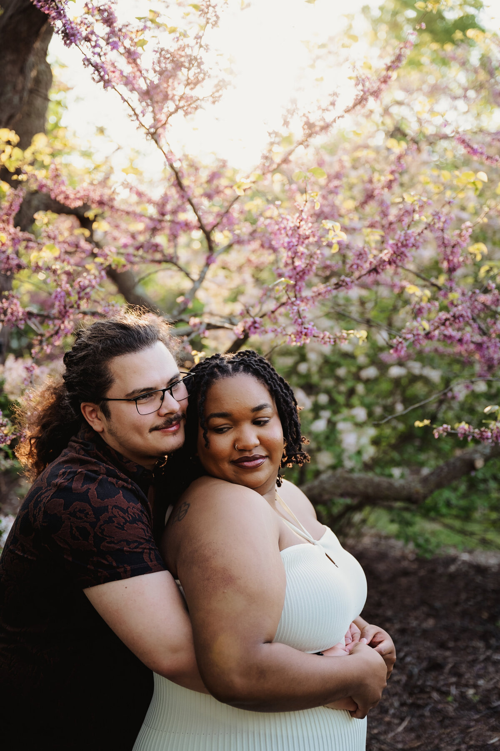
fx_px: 1064
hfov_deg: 26.4
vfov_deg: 38.9
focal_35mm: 51
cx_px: 250
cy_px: 376
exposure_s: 1/320
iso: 250
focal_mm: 51
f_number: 2.8
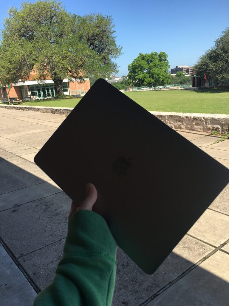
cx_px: 114
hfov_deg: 48.2
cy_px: 153
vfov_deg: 61.7
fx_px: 256
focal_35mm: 29
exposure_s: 1/1068
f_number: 2.2
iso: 25
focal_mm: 4.15
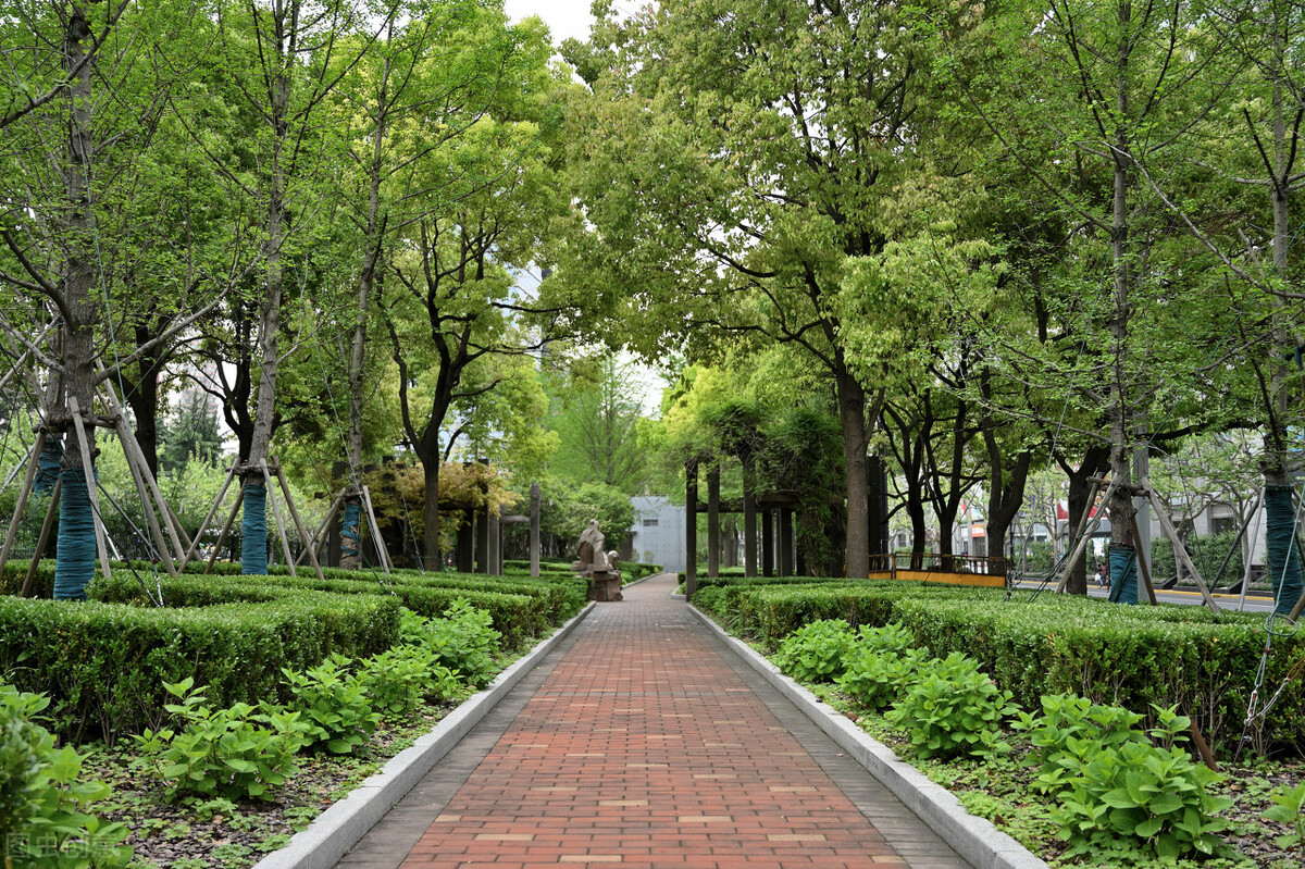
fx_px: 1178
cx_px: 652
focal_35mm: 32
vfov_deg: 40.5
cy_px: 434
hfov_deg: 58.0
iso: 125
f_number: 4
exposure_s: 1/125
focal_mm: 32.5
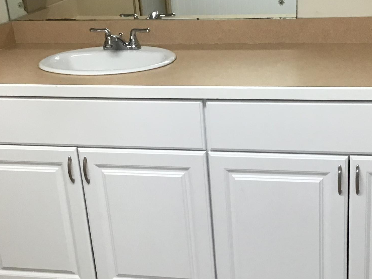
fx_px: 677
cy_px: 176
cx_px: 234
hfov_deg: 30.6
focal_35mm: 63
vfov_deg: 23.2
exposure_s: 1/30
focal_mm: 3.3
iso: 80
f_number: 2.4
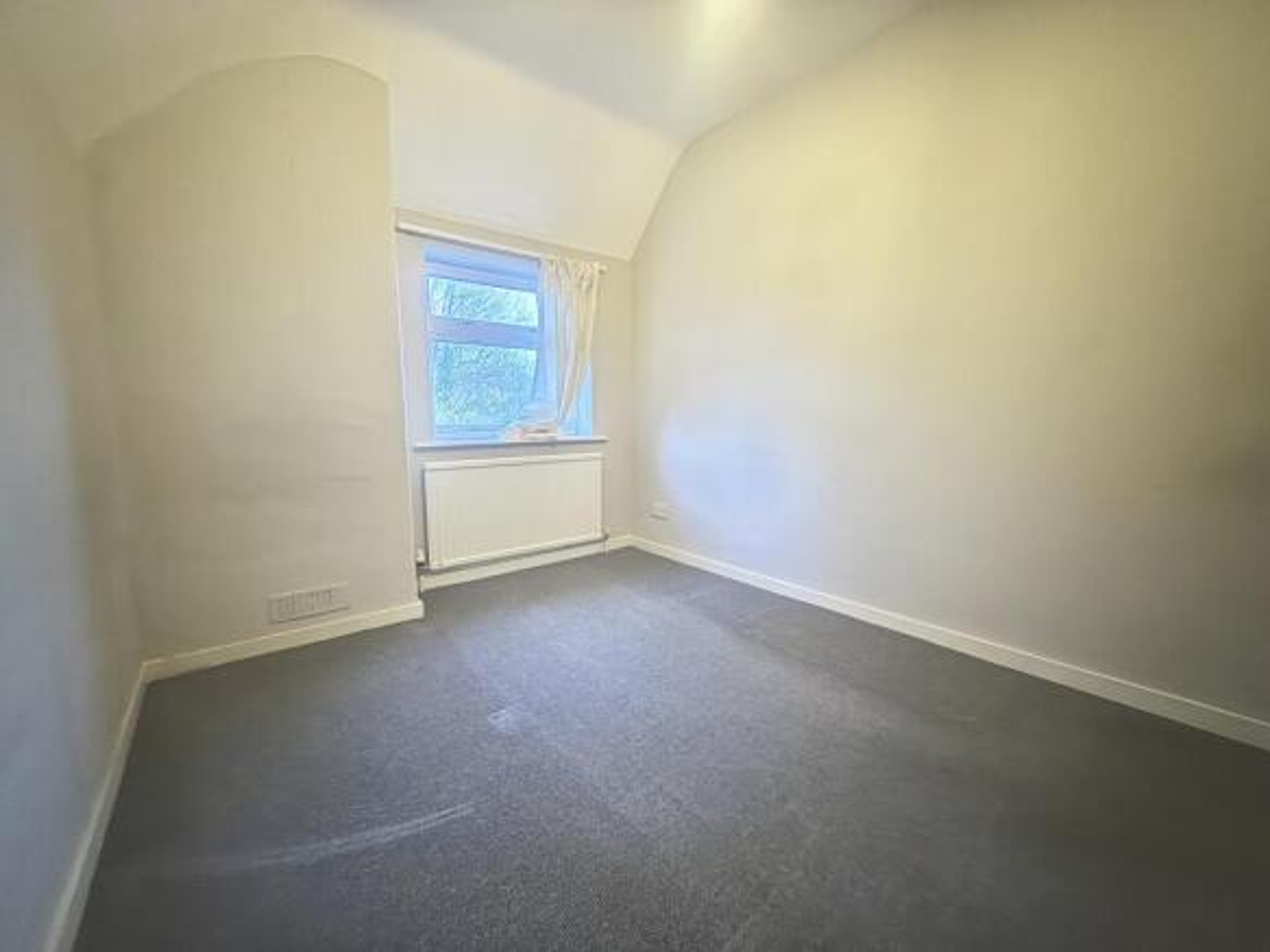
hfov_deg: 102.1
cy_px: 476
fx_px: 514
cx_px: 635
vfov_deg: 85.7
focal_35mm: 14
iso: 800
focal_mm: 2.22
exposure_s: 1/17
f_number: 2.2
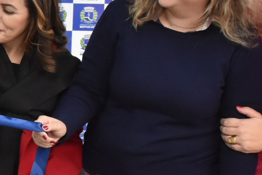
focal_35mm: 153
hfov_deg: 12.2
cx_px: -218
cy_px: 120
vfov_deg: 9.0
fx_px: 1115
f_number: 8
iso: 2000
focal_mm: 23
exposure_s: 1/160
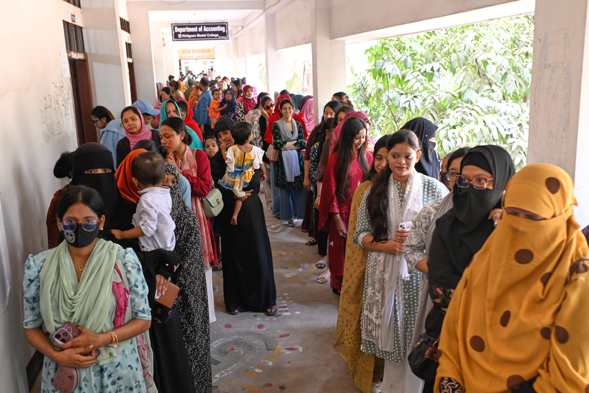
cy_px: 196
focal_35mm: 35
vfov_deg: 37.9
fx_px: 573
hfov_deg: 54.4
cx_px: 294
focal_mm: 35
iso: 800
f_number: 4
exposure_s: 1/30
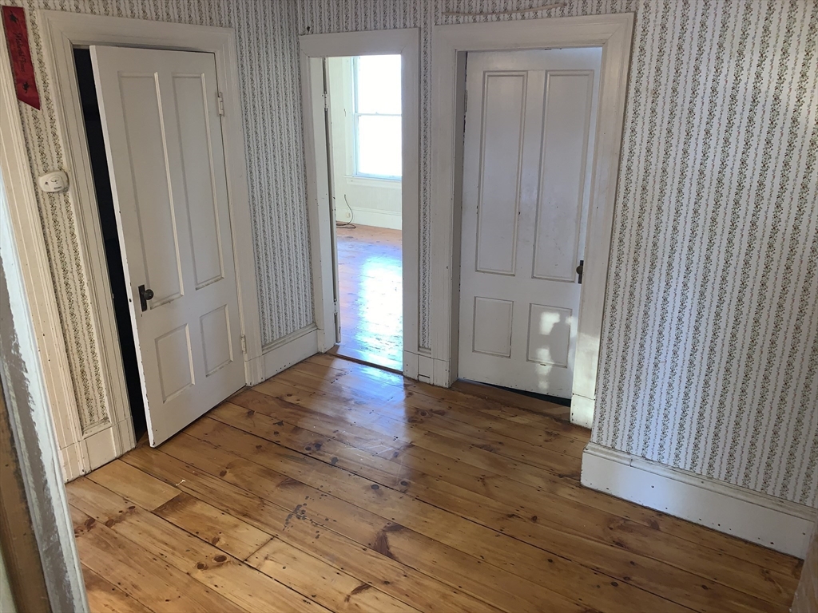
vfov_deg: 53.1
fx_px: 614
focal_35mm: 26
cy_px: 306
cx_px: 409
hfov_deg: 67.3
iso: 40
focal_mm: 4.25
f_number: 1.8
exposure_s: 1/15
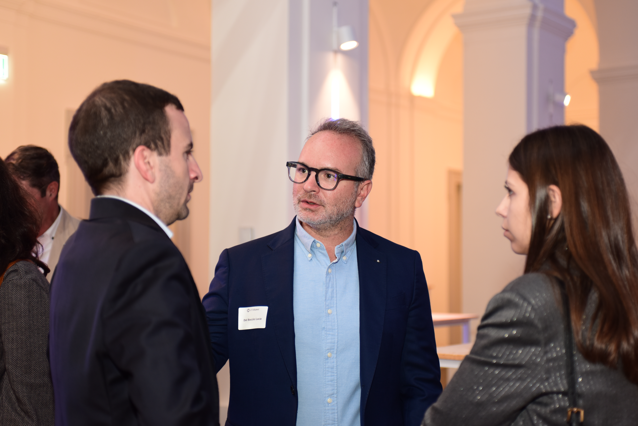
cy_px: 213
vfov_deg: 24.2
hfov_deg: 35.6
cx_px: 319
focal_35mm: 56
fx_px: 993
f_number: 2.8
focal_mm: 56
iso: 500
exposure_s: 1/60
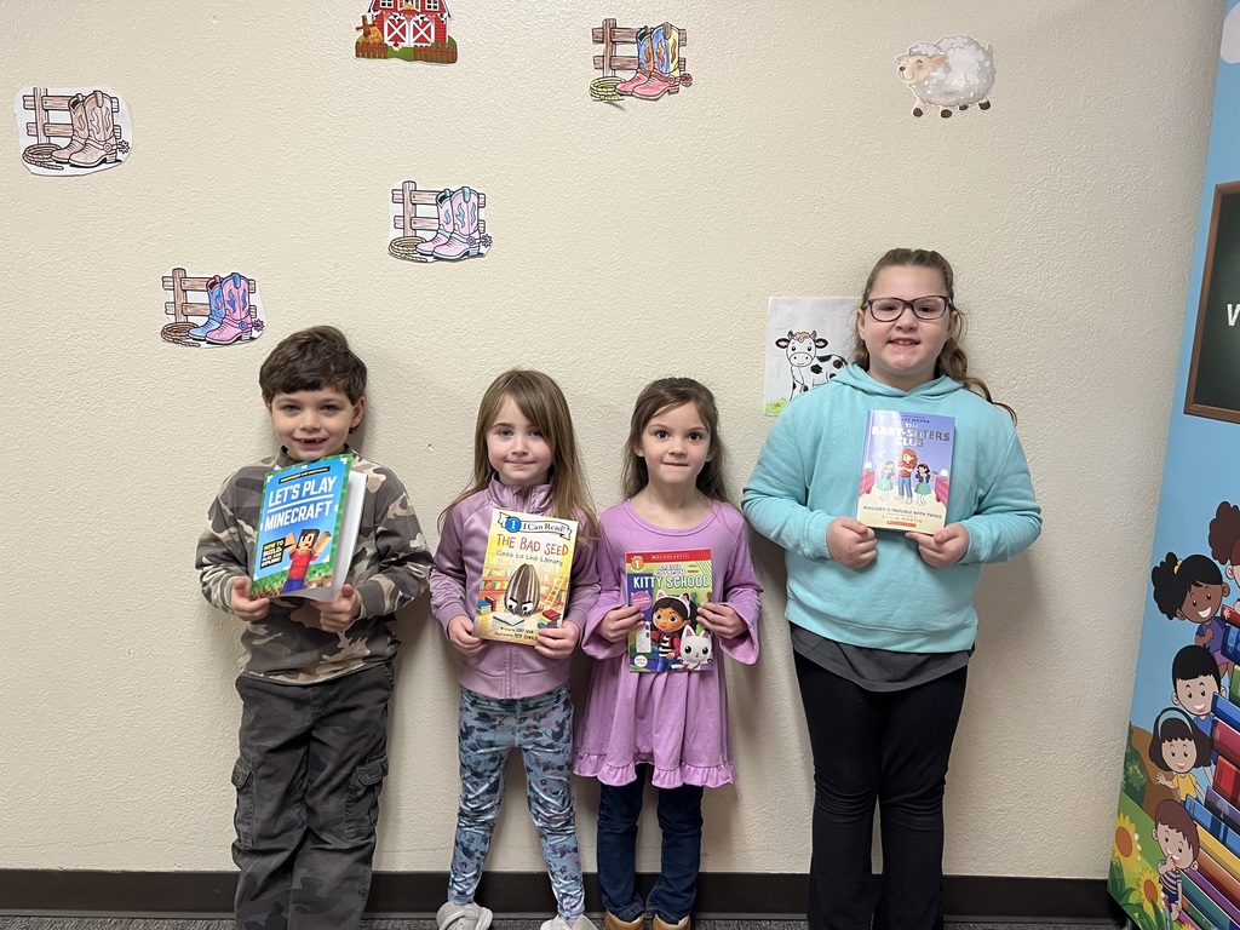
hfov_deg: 67.3
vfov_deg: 53.1
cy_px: 465
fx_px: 931
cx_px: 620
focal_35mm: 26
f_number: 1.5
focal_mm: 5.7
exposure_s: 1/60
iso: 160
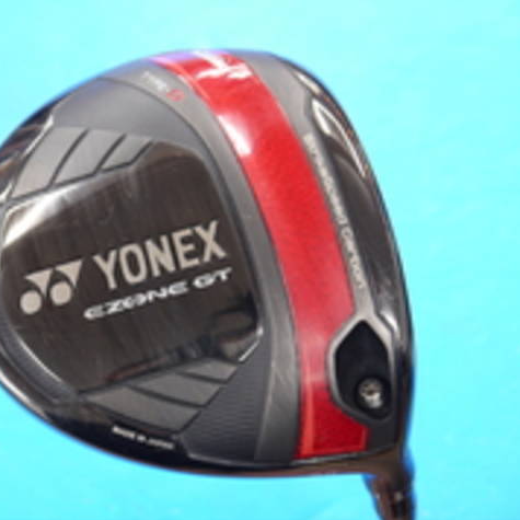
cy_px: 262
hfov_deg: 17.4
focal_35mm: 100
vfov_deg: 17.4
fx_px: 1700
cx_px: 201
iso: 800
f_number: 5.6
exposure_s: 1/40
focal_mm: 42
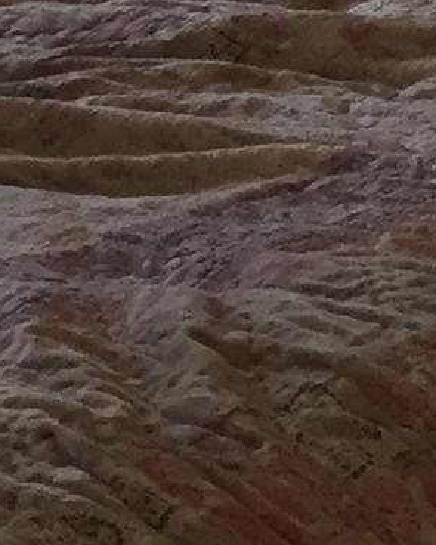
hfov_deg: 6.4
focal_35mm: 230
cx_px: -628
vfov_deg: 8.2
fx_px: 3711
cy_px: -357
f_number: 2.2
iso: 32
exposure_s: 1/30
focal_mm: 4.15
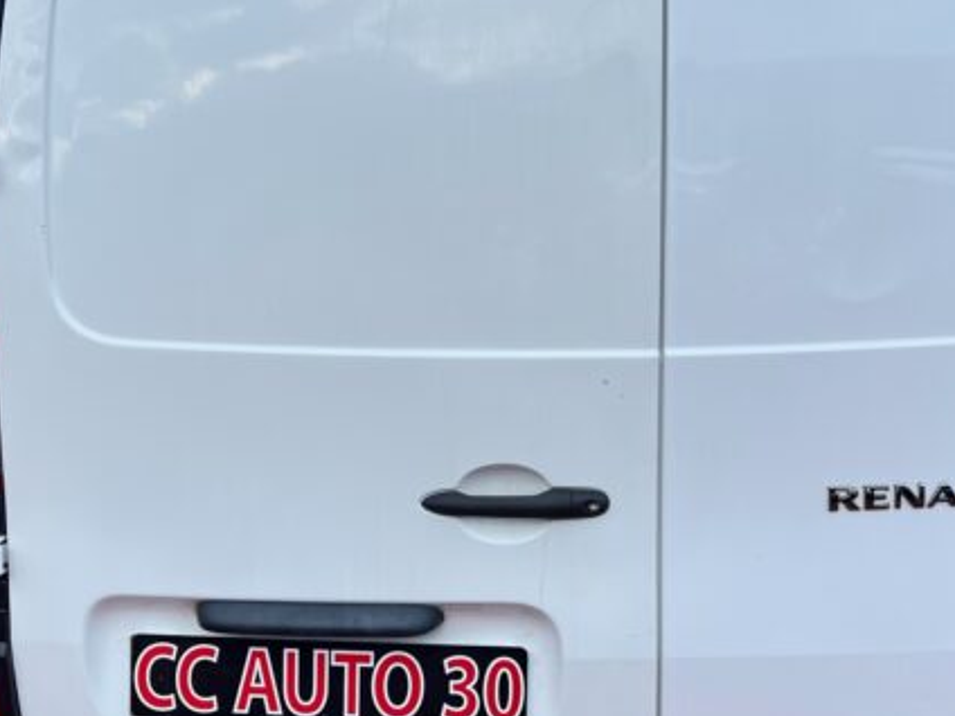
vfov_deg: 29.7
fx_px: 1352
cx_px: 552
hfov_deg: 38.8
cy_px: 378
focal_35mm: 49
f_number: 1.5
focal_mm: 5.7
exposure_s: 1/1597
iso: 50
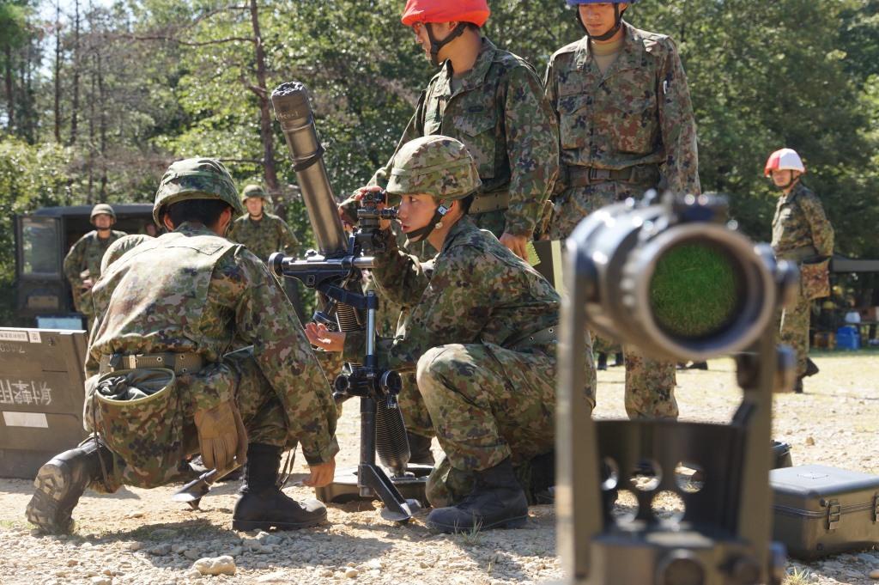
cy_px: 292
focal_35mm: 90
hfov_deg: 22.6
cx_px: 440
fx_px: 2196
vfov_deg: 15.2
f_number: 7.1
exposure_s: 1/400
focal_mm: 60
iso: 400
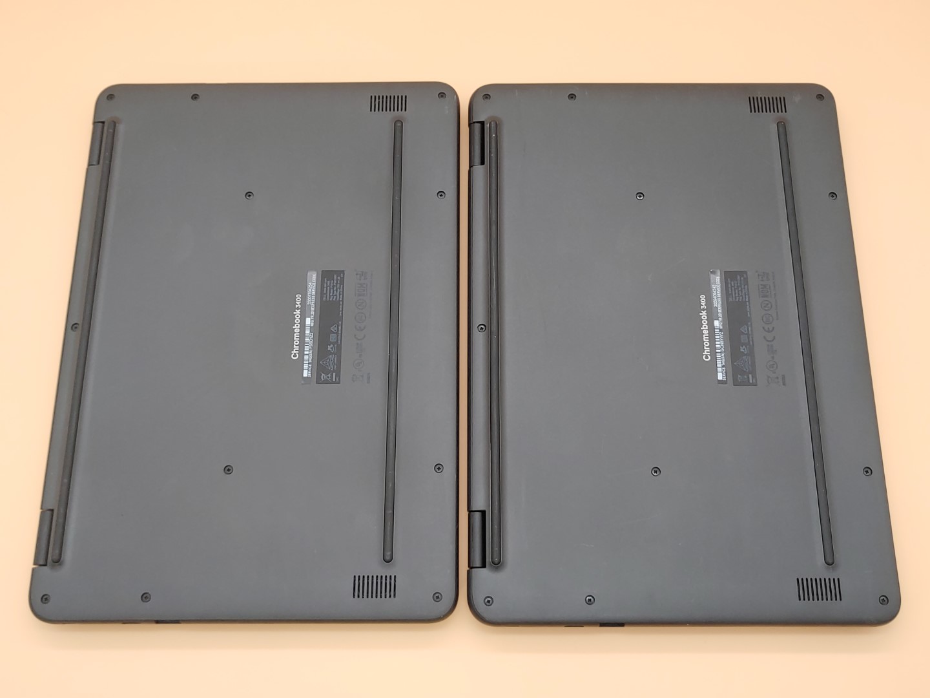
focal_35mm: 36
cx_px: 465
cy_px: 349
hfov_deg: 51.4
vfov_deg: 39.7
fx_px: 967
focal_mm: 4.36
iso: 50
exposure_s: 1/62
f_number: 1.8
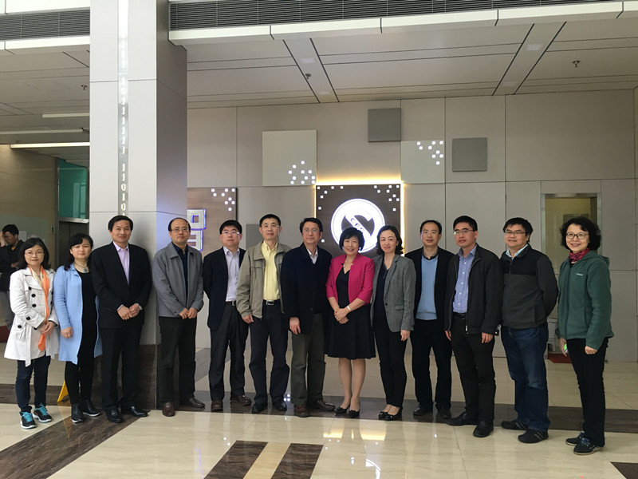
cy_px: 240
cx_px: 319
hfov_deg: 61.7
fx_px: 534
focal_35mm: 29
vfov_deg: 48.2
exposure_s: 1/33
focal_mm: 4.15
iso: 80
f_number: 2.2
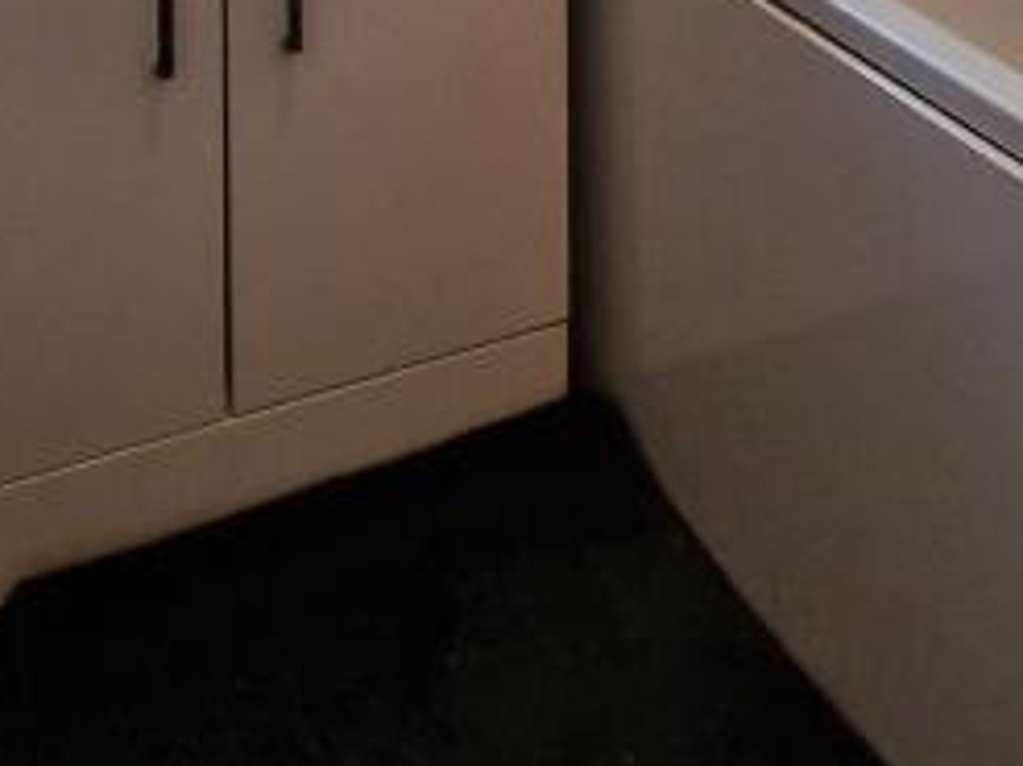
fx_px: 1595
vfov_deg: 19.7
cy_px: -621
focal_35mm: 54
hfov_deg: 35.0
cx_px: 733
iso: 200
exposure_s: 1/50
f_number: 2.2
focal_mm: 2.2
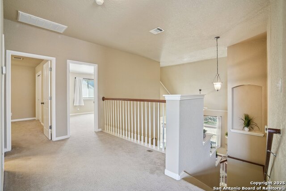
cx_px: 143
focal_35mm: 16
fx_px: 127
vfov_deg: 73.8
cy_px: 96
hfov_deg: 96.7
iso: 400
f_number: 8
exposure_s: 1/8
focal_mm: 16
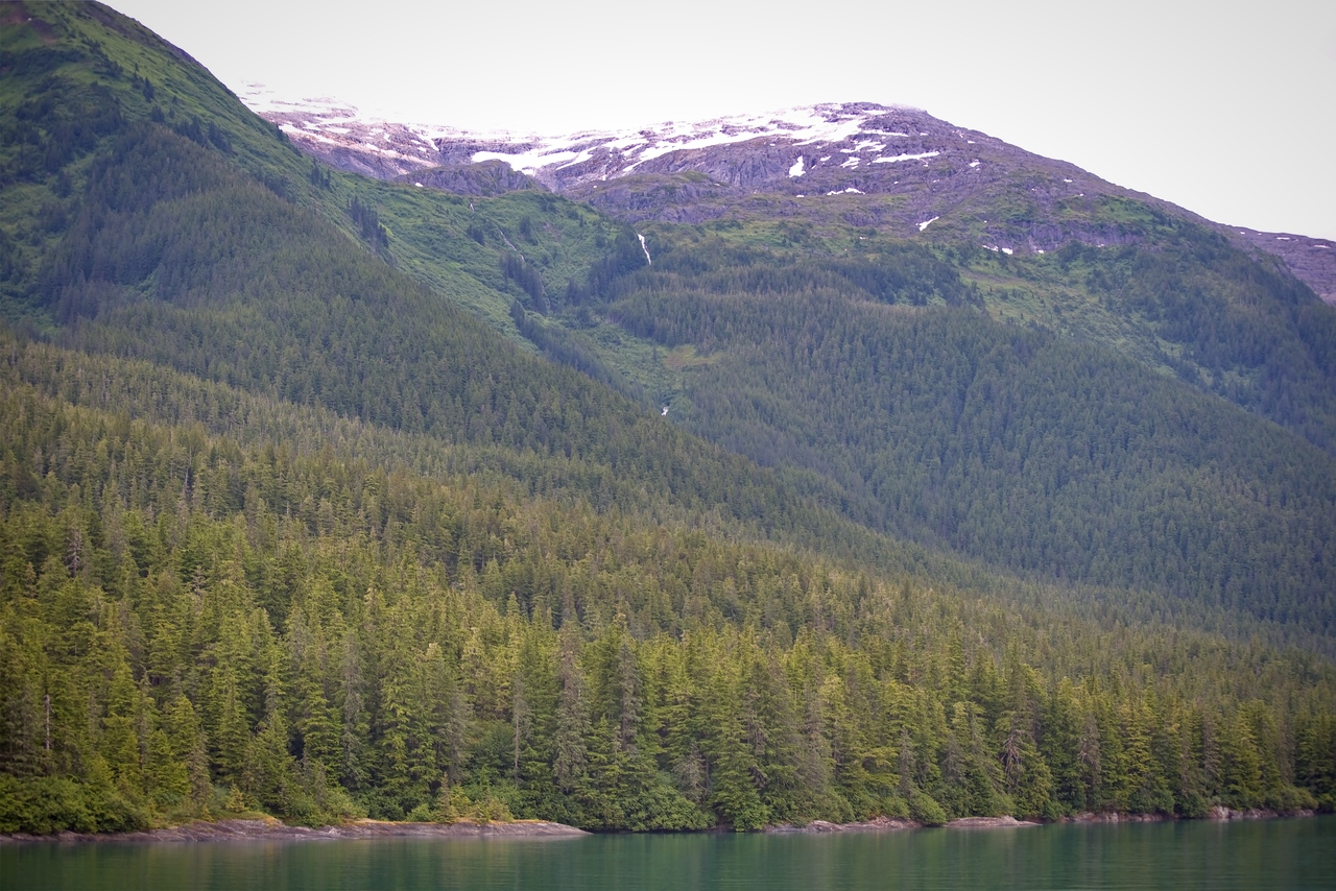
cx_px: 668
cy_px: 446
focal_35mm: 70
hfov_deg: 28.8
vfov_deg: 19.5
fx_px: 2598
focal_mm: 70
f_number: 4.5
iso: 140
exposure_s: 1/160
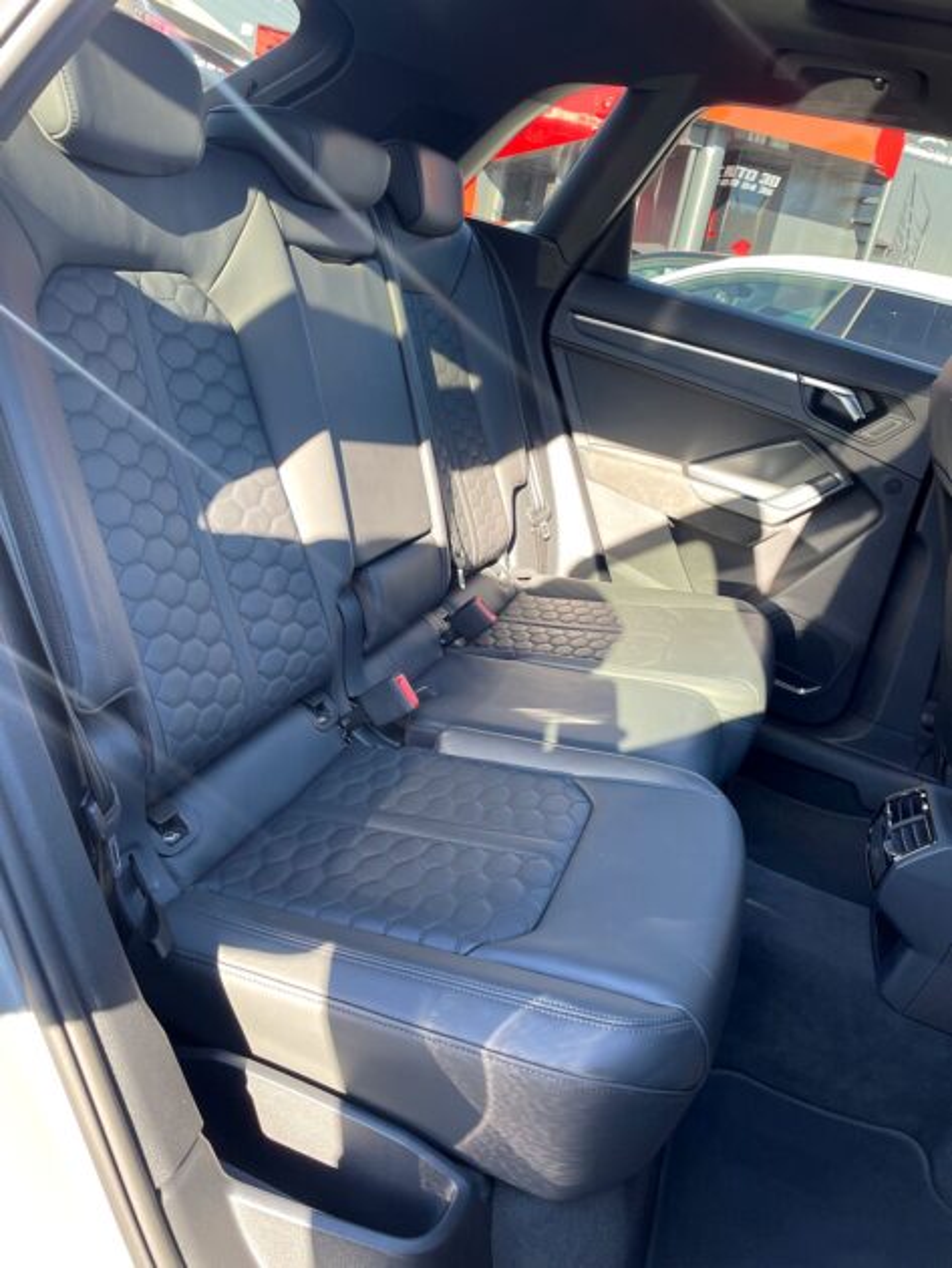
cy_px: 634
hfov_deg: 53.1
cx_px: 476
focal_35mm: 26
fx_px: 953
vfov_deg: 67.3
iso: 64
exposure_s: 1/121
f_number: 1.6
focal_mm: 4.2
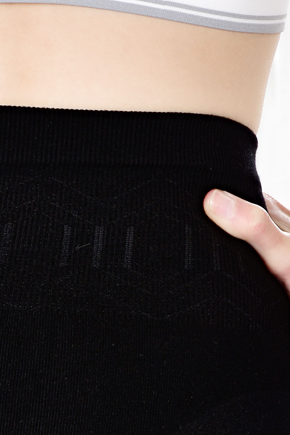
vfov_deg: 5.3
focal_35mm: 388
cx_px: -13
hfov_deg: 3.5
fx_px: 4689
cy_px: 319
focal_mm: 80
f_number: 7.1
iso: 100
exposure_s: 1/160
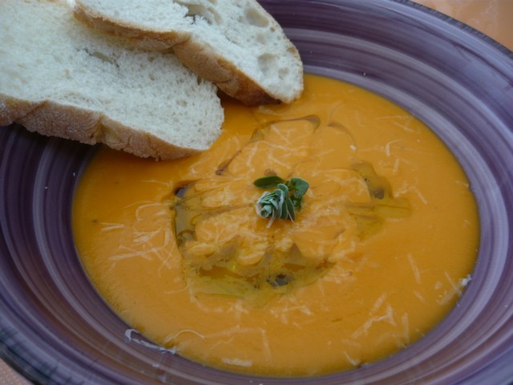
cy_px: 192
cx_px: 256
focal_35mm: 33
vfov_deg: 42.9
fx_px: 489
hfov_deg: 55.4
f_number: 2.8
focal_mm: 5.5
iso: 100
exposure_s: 1/40
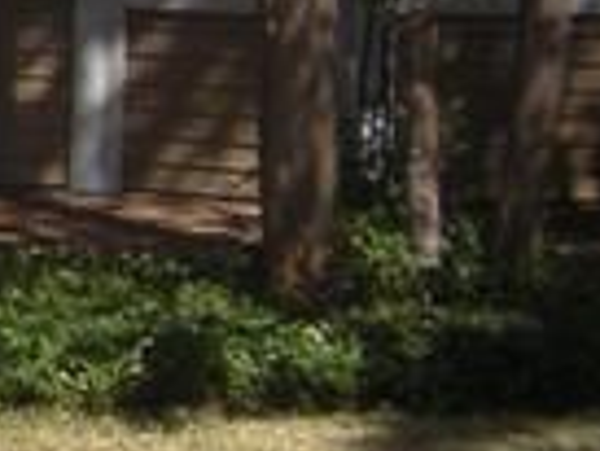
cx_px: -1174
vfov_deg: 5.5
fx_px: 4545
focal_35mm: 262
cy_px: -517
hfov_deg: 6.8
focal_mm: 5.9
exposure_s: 1/850
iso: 64
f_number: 3.8
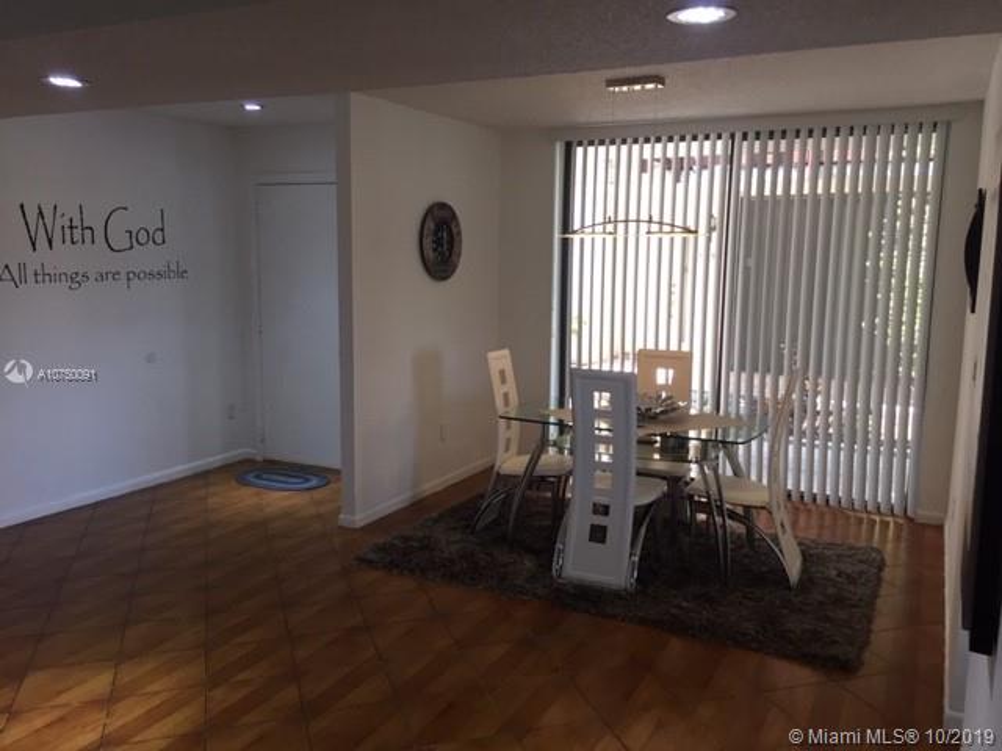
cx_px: 501
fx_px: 839
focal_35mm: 29
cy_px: 376
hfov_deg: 61.7
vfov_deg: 48.2
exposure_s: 1/30
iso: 40
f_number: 2.2
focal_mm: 4.15
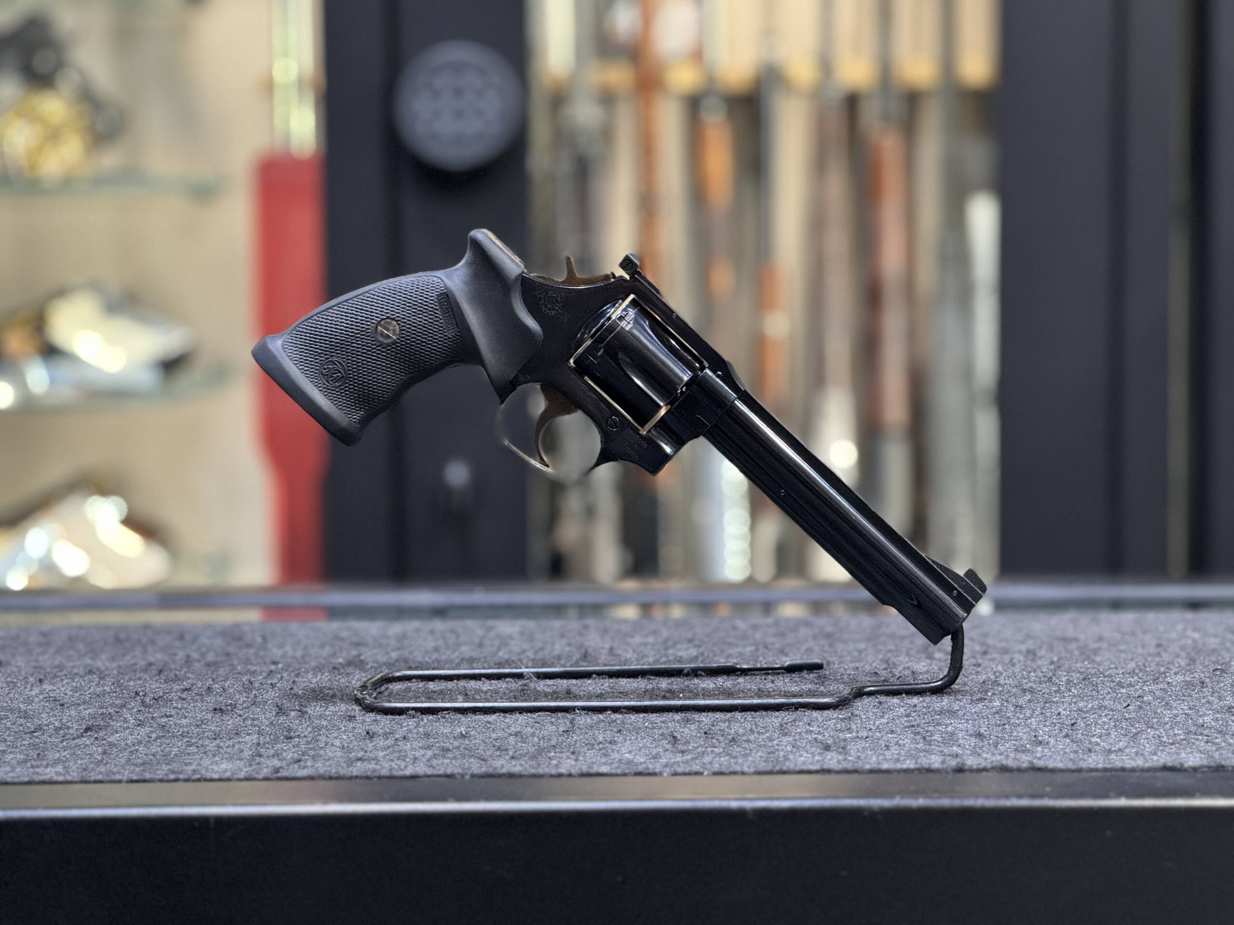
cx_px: 617
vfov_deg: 19.1
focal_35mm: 77
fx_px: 2745
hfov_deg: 25.3
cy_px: 462
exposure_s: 1/50
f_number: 2.8
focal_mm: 9
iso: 400
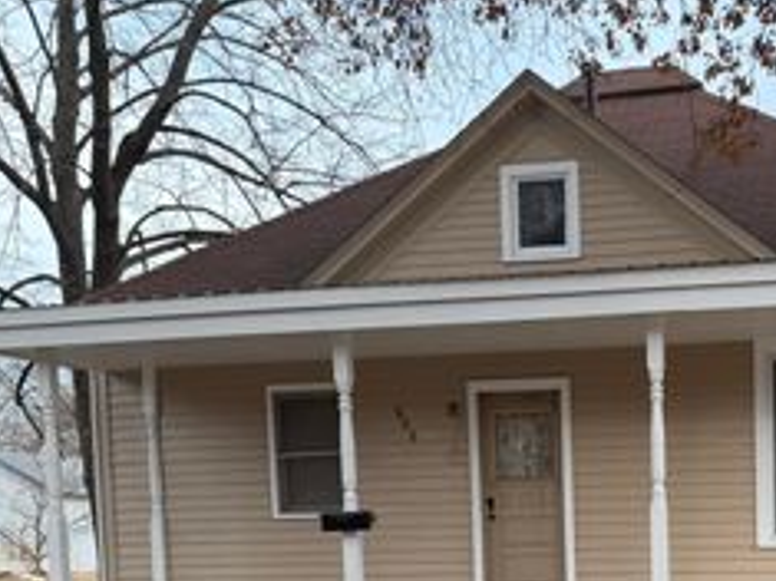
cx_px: 634
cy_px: 583
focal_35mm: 51
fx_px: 1143
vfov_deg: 26.9
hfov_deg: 36.1
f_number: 1.78
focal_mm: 6.76
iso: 100
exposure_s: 1/412
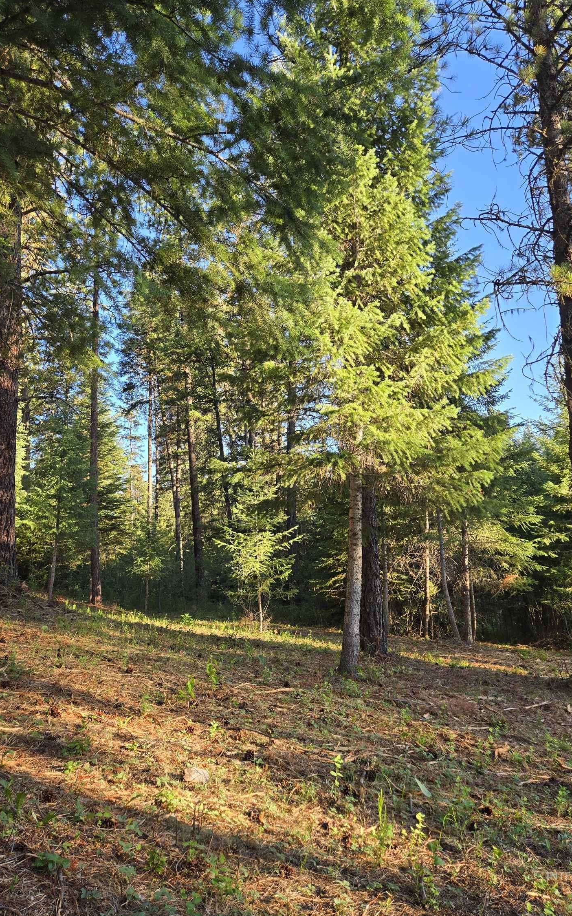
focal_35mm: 25
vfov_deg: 72.5
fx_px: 624
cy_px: 449
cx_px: 289
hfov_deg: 49.3
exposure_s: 1/200
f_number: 1.8
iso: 25
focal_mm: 5.4
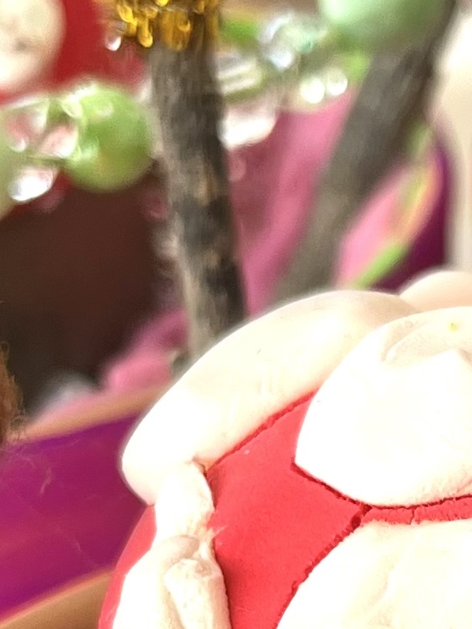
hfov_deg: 10.2
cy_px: 828
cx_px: 630
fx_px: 2580
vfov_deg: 13.4
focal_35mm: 142
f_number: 1.6
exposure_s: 1/122
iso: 50
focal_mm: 5.1
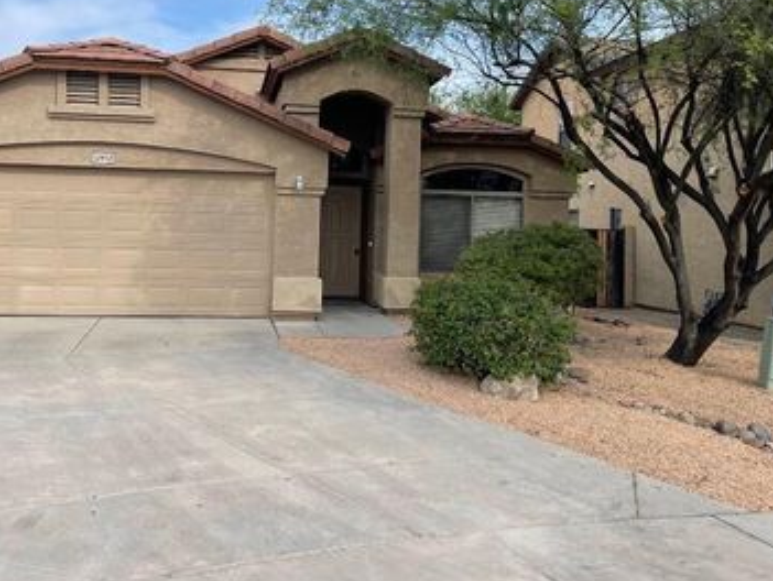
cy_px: 201
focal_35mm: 37
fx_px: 827
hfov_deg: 50.0
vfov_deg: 38.4
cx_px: 335
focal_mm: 5.1
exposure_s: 1/2660
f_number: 1.6
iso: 32
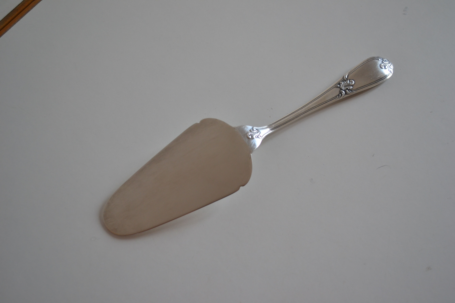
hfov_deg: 46.4
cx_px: 228
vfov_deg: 31.9
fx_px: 531
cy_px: 152
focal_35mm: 42
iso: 400
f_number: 4.5
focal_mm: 28
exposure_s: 1/60
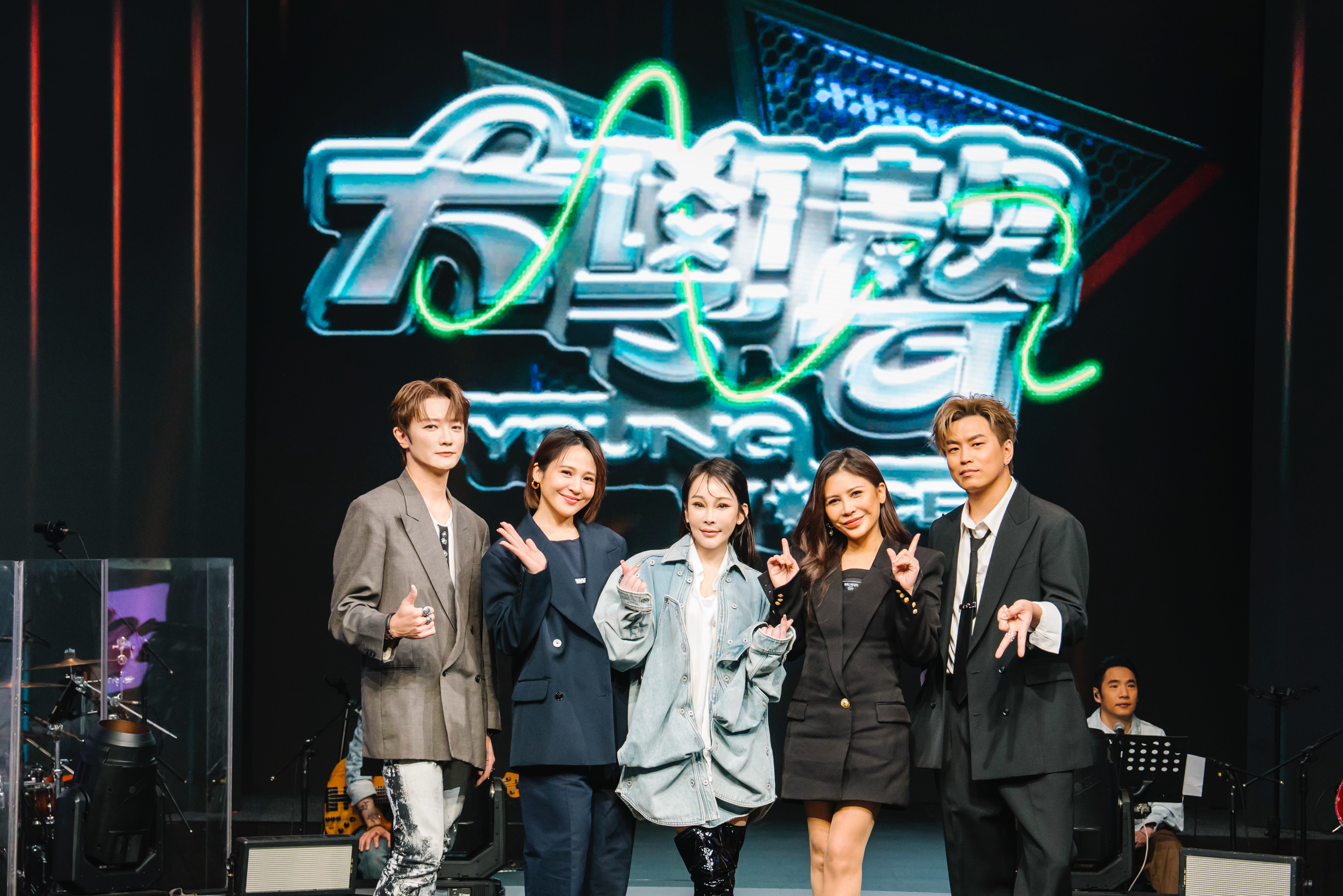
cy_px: 448
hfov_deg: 19.5
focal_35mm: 105
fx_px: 3917
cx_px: 672
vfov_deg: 13.0
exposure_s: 1/125
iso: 1600
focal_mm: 70
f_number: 4.5
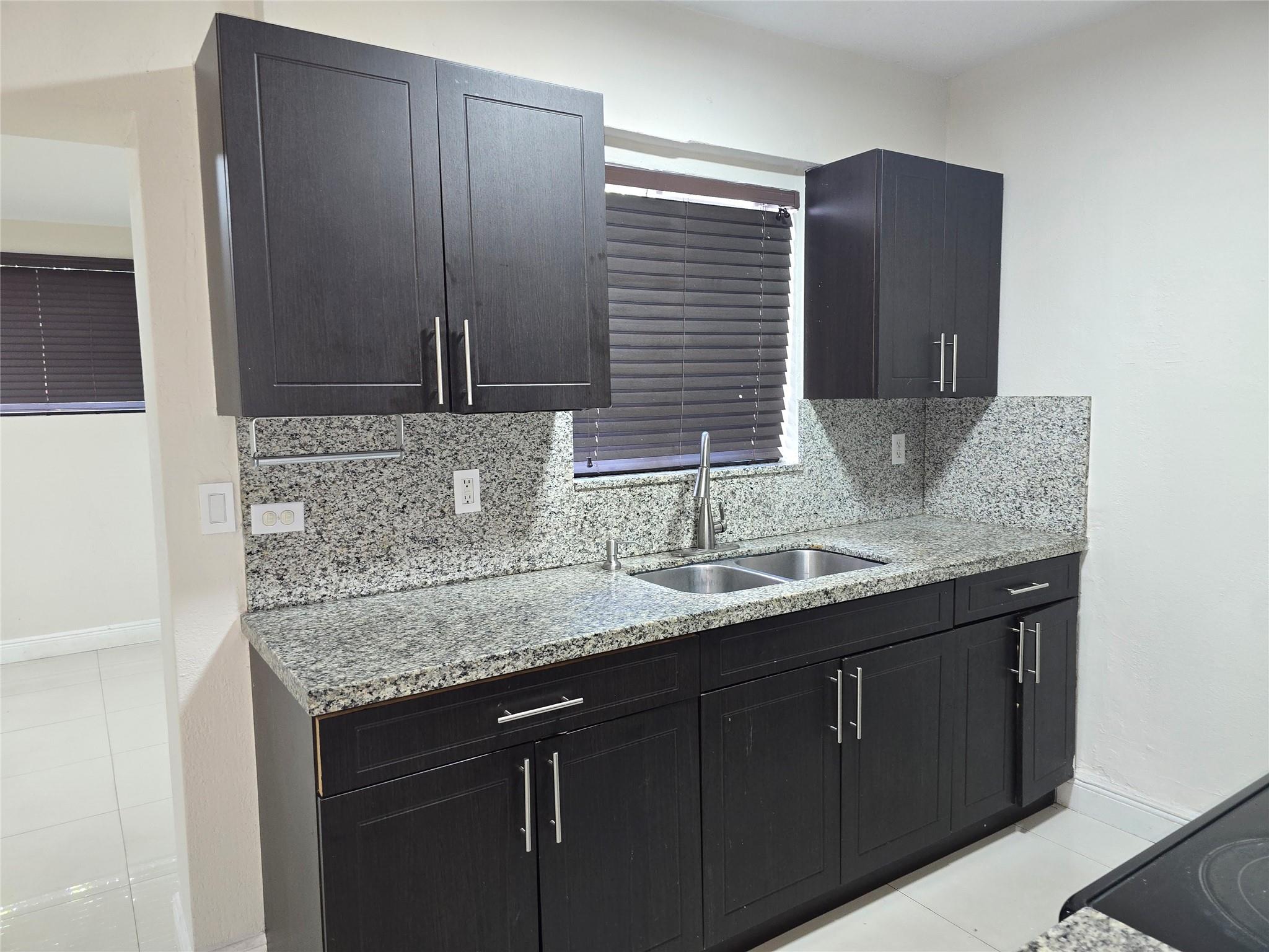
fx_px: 843
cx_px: 634
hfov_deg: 73.9
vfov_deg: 58.9
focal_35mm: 23
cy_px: 476
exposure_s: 1/20
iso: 125
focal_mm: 6.3
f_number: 1.7
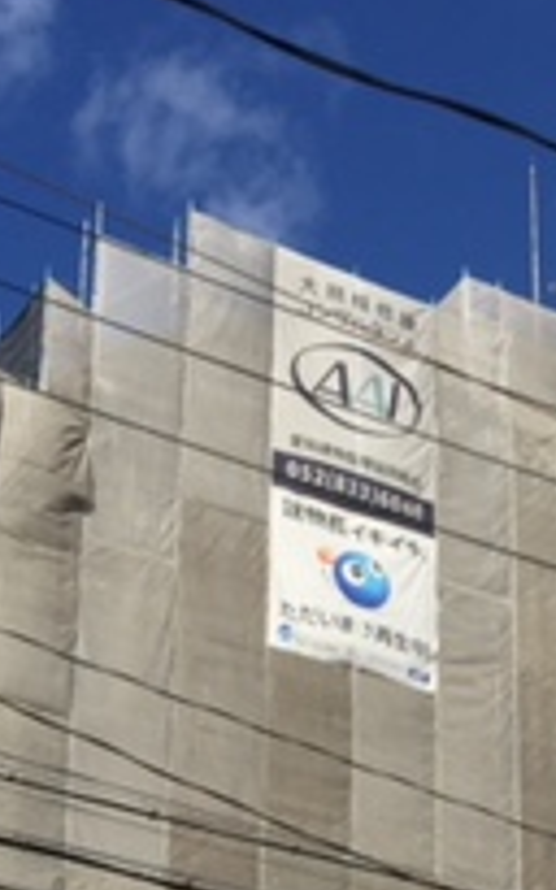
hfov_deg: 13.3
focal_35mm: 96
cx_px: 626
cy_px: 903
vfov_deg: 20.9
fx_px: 2329
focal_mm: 4.15
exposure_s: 1/3597
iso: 32
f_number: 2.2
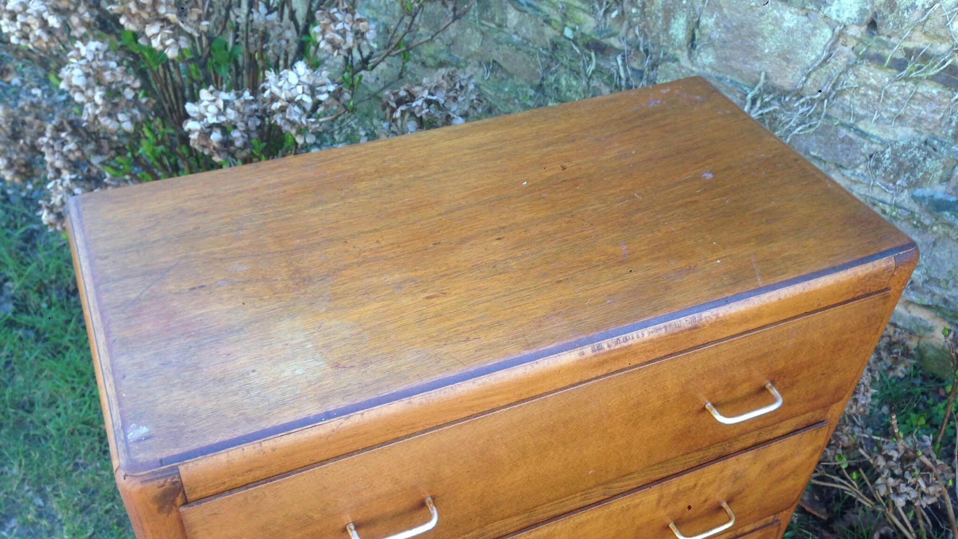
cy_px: 352
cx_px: 479
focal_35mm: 36
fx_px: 914
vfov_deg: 32.6
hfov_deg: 55.3
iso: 64
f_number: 2.4
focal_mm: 4.12
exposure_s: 1/120
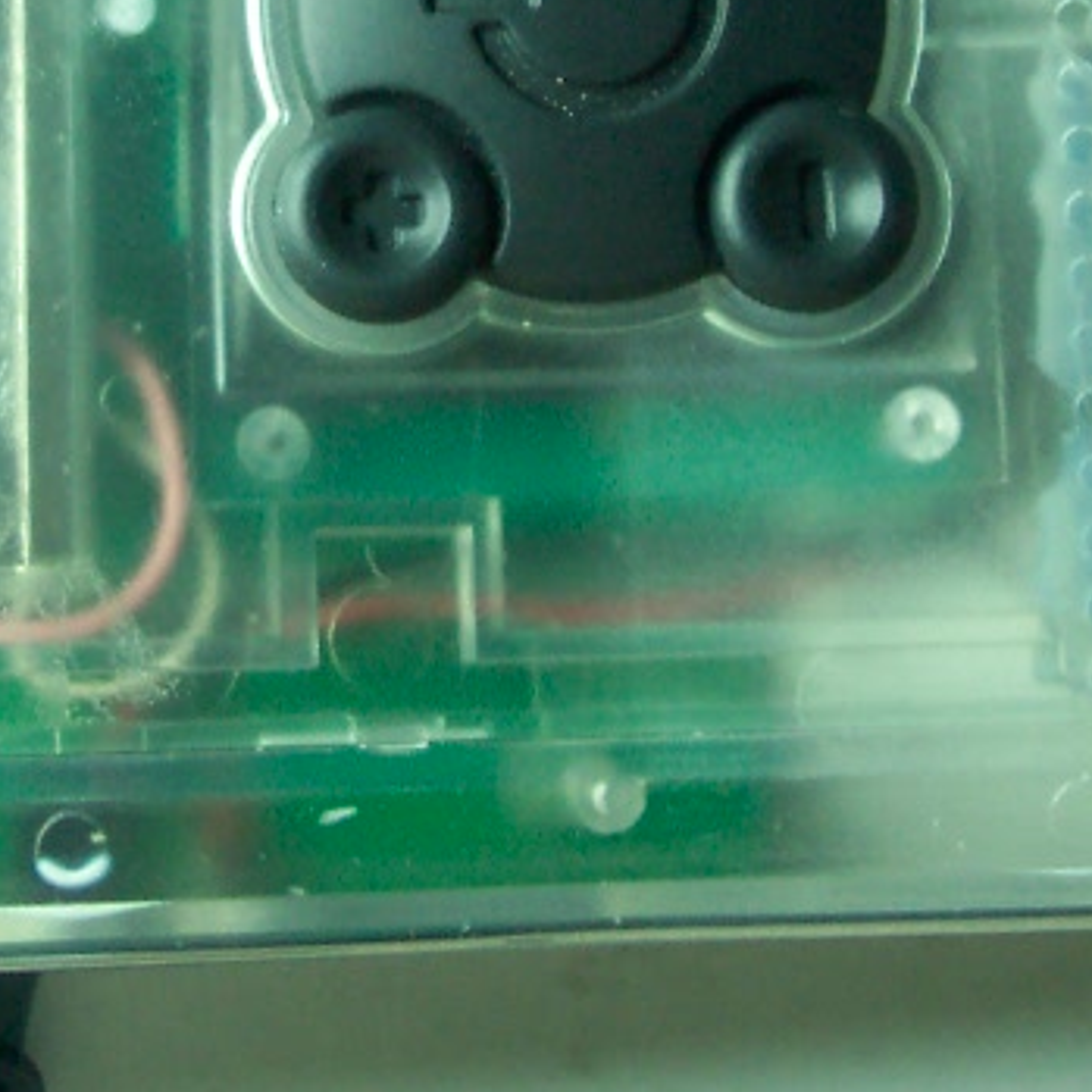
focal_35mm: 100
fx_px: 3569
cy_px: 100
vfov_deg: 17.1
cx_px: 504
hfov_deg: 17.4
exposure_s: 1/30
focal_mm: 8
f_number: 2.8
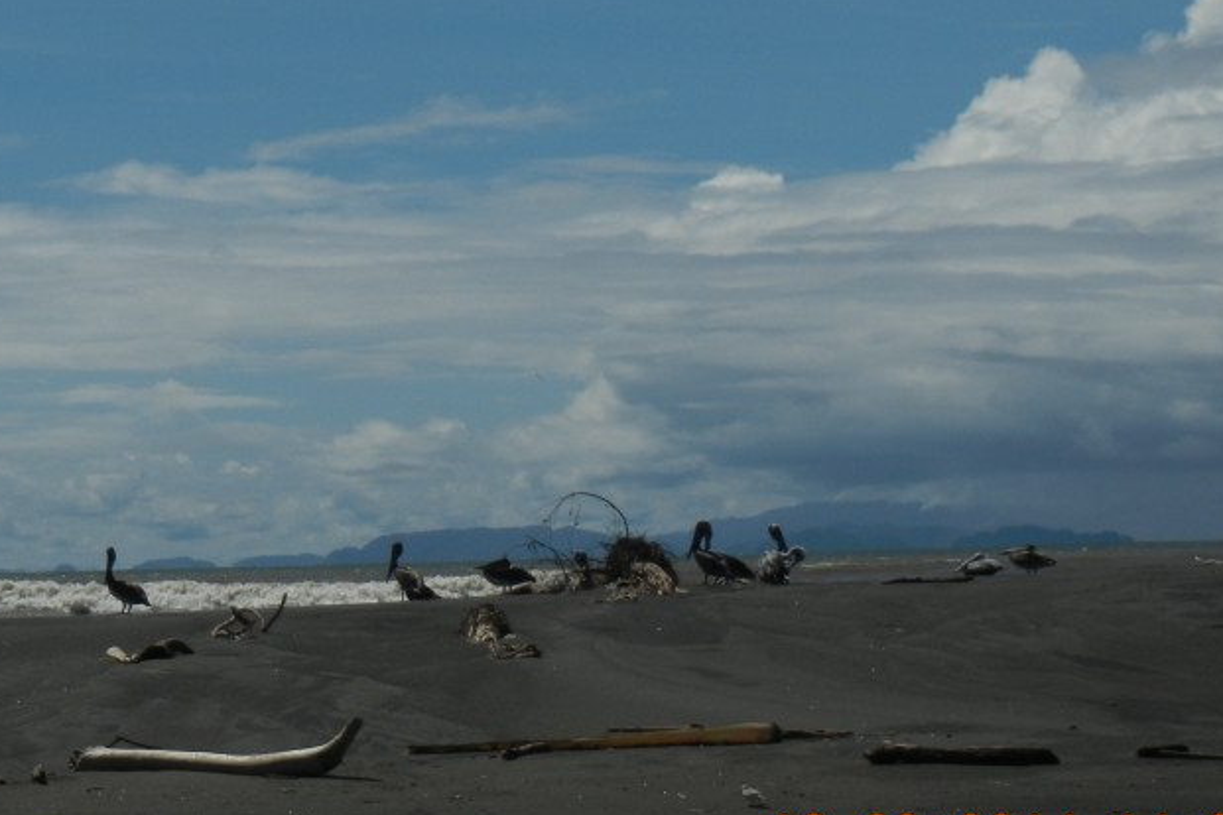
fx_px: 4484
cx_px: 380
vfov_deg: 10.4
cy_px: 240
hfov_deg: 15.5
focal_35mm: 132
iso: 160
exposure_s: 1/1238
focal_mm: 13.9
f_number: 8.6
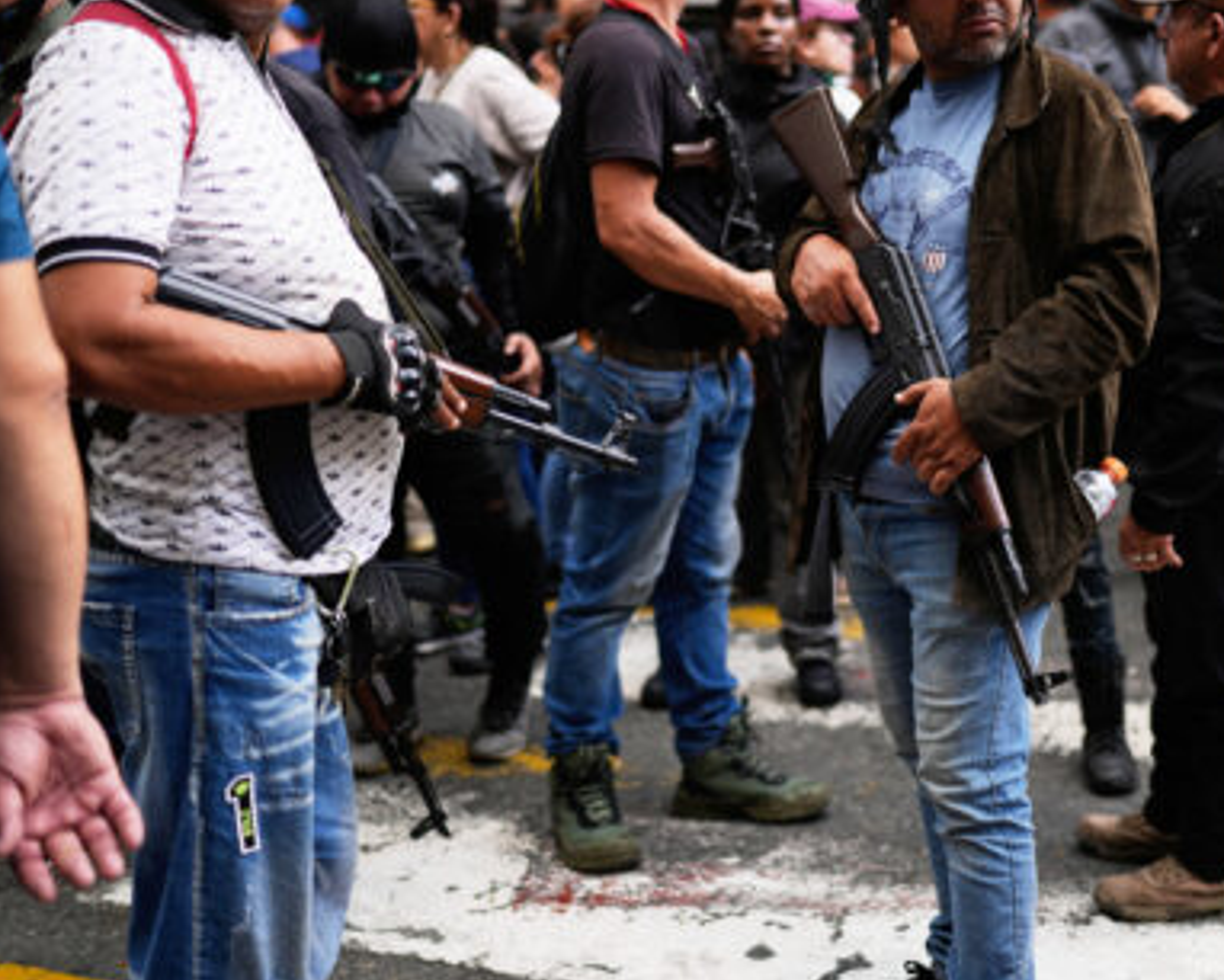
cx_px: 940
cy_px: 426
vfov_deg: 26.2
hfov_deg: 31.8
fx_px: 2102
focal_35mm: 58
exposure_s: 1/2000
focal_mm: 35
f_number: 1.4
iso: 100
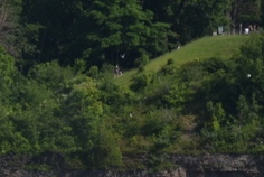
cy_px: 394
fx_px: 4853
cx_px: -214
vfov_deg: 2.1
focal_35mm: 661
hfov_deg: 3.1
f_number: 10
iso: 100
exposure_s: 1/400
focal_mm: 122
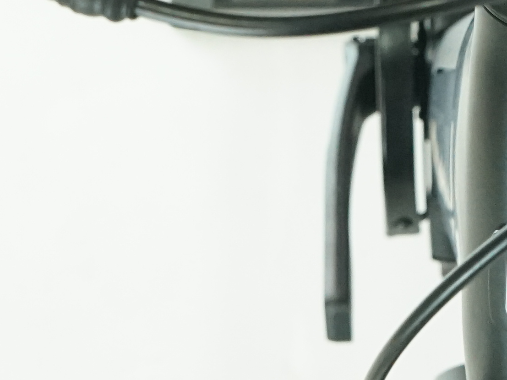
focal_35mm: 172
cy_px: 140
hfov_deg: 11.3
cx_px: 559
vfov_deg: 8.6
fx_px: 2519
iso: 3200
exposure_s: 1/200
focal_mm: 33
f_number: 7.1
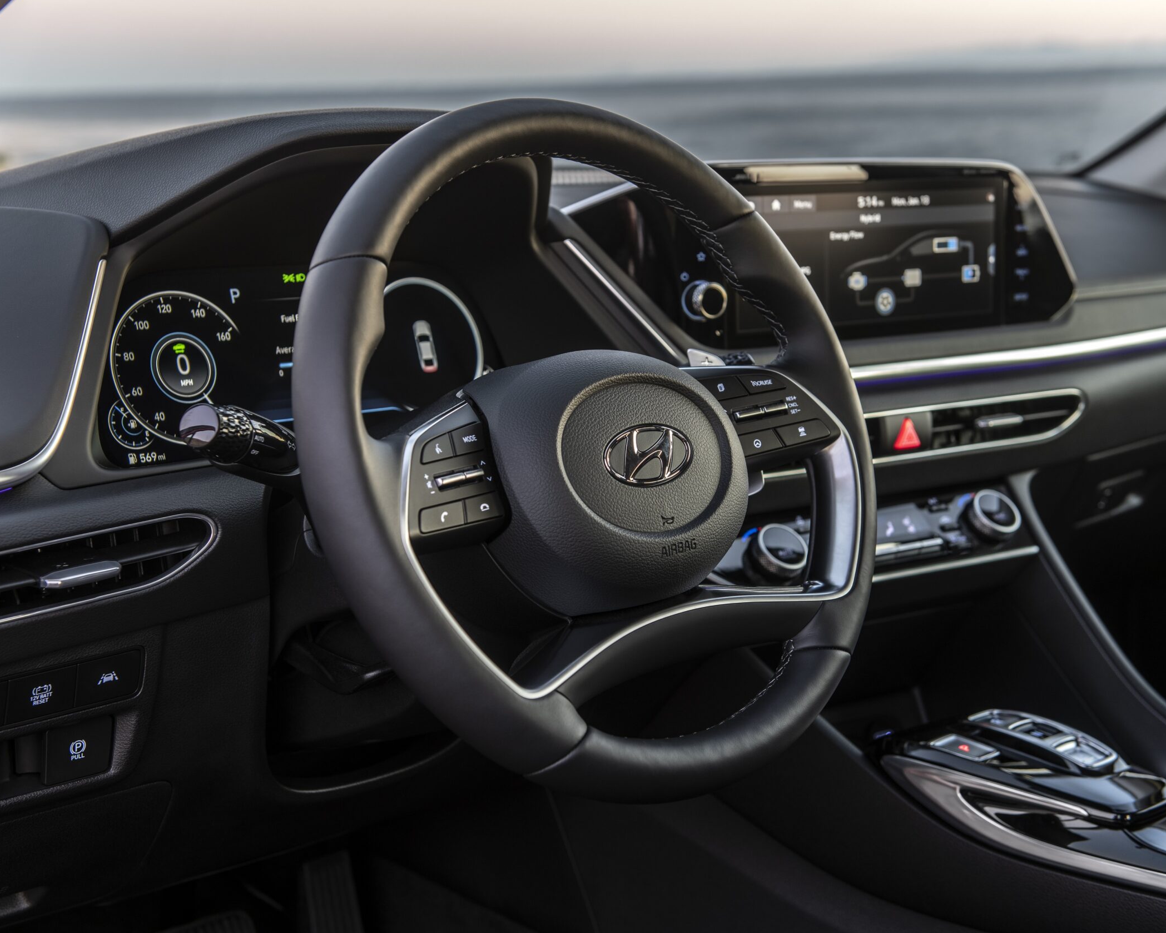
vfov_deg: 27.6
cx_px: 575
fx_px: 1898
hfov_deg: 34.1
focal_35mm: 55
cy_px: 467
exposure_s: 1/1.25
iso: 64
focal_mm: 48
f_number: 5
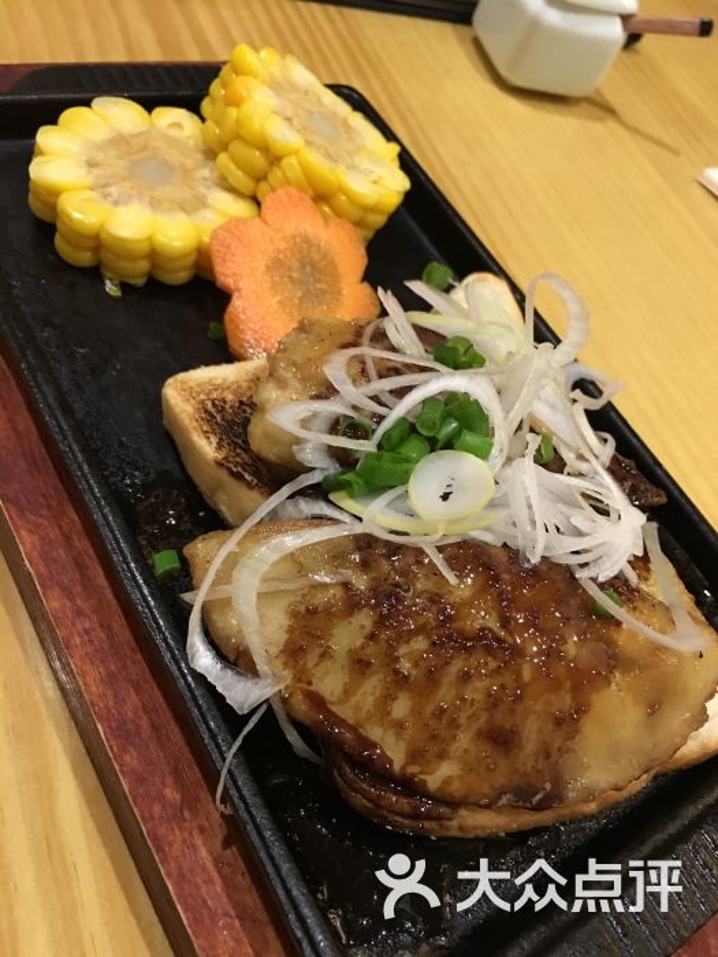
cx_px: 359
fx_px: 802
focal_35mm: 29
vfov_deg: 61.7
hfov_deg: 48.2
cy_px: 478
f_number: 2.2
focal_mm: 4.15
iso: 100
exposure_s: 1/4
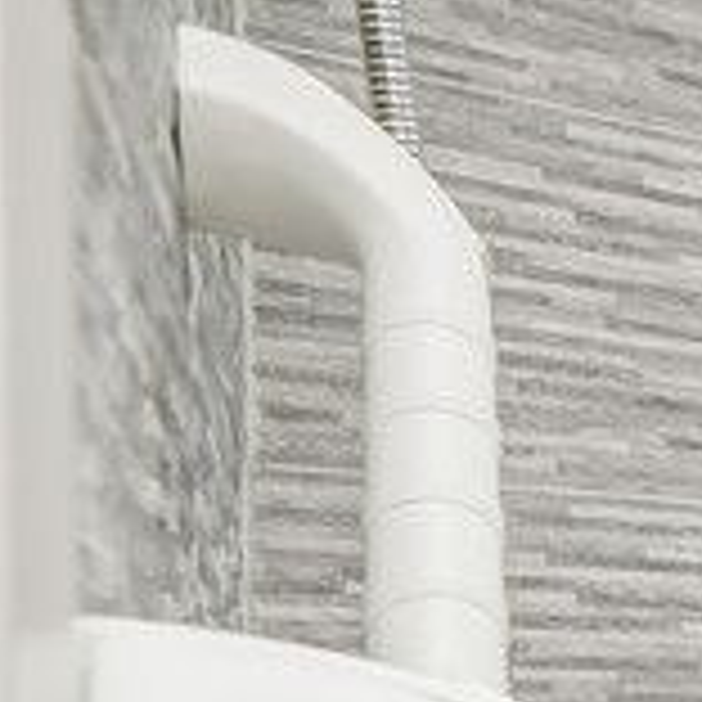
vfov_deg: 24.3
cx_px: 2156
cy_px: 736
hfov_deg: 11.1
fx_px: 1537
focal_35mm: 67
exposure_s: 1/30
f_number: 9
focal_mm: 12
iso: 320
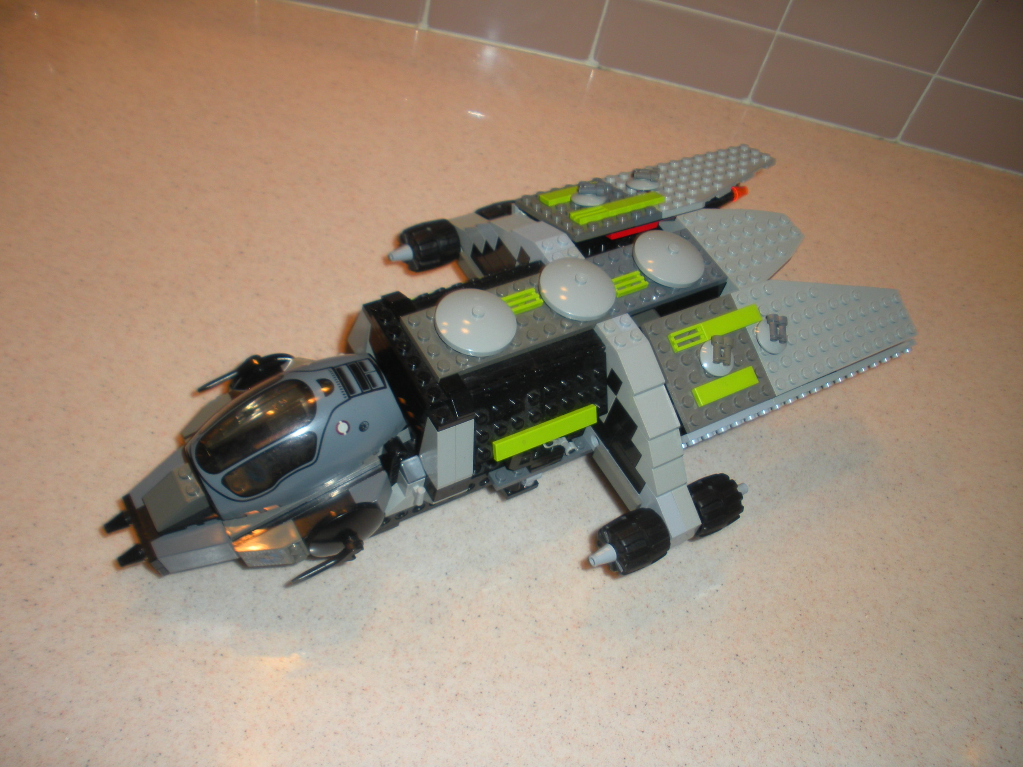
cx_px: 512
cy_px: 384
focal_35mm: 36
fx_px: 1064
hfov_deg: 51.4
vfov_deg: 39.7
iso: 64
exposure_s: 1/31.3
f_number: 3.5
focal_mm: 6.3
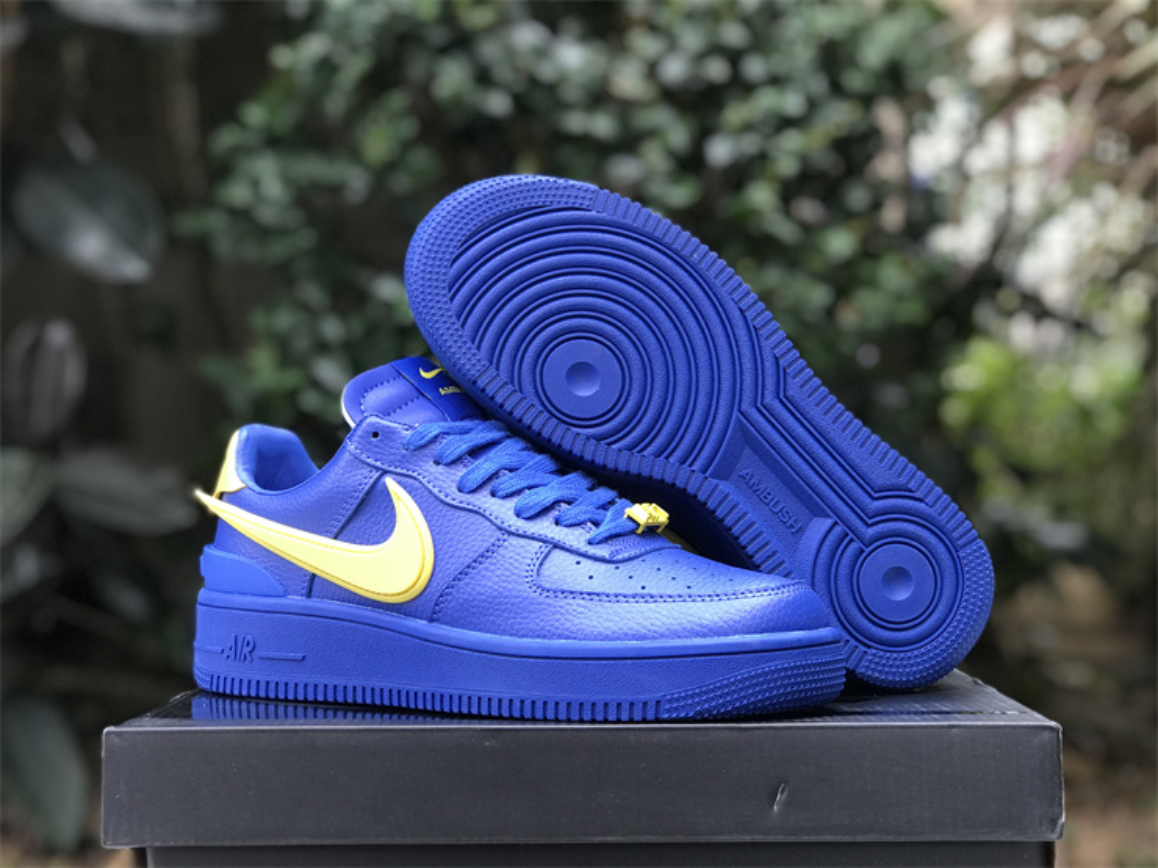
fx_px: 1907
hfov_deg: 33.8
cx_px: 579
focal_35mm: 57
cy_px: 434
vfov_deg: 25.7
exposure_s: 1/50
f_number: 2.8
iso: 50
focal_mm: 6.6
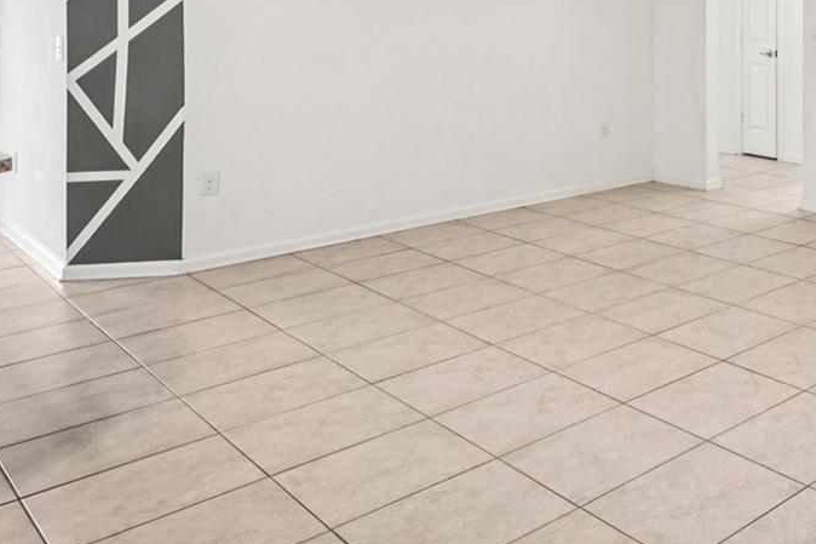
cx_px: 942
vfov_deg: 31.7
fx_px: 861
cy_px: -27
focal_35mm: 38
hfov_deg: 39.2
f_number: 8
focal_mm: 16
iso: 400
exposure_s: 1/13
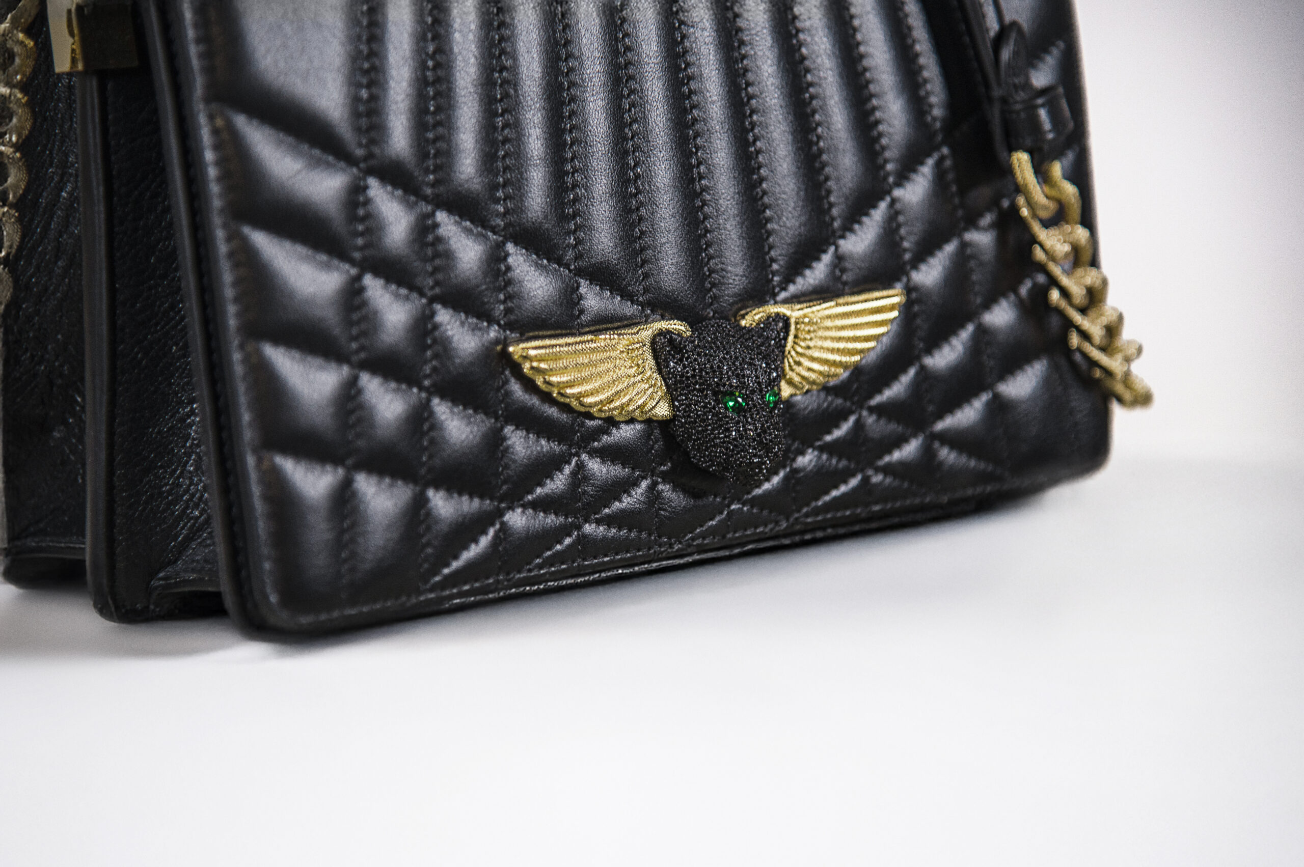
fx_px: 4343
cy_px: 434
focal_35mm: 120
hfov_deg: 17.1
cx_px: 652
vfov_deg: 11.4
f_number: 4
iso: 1000
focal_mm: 120
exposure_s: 1/100
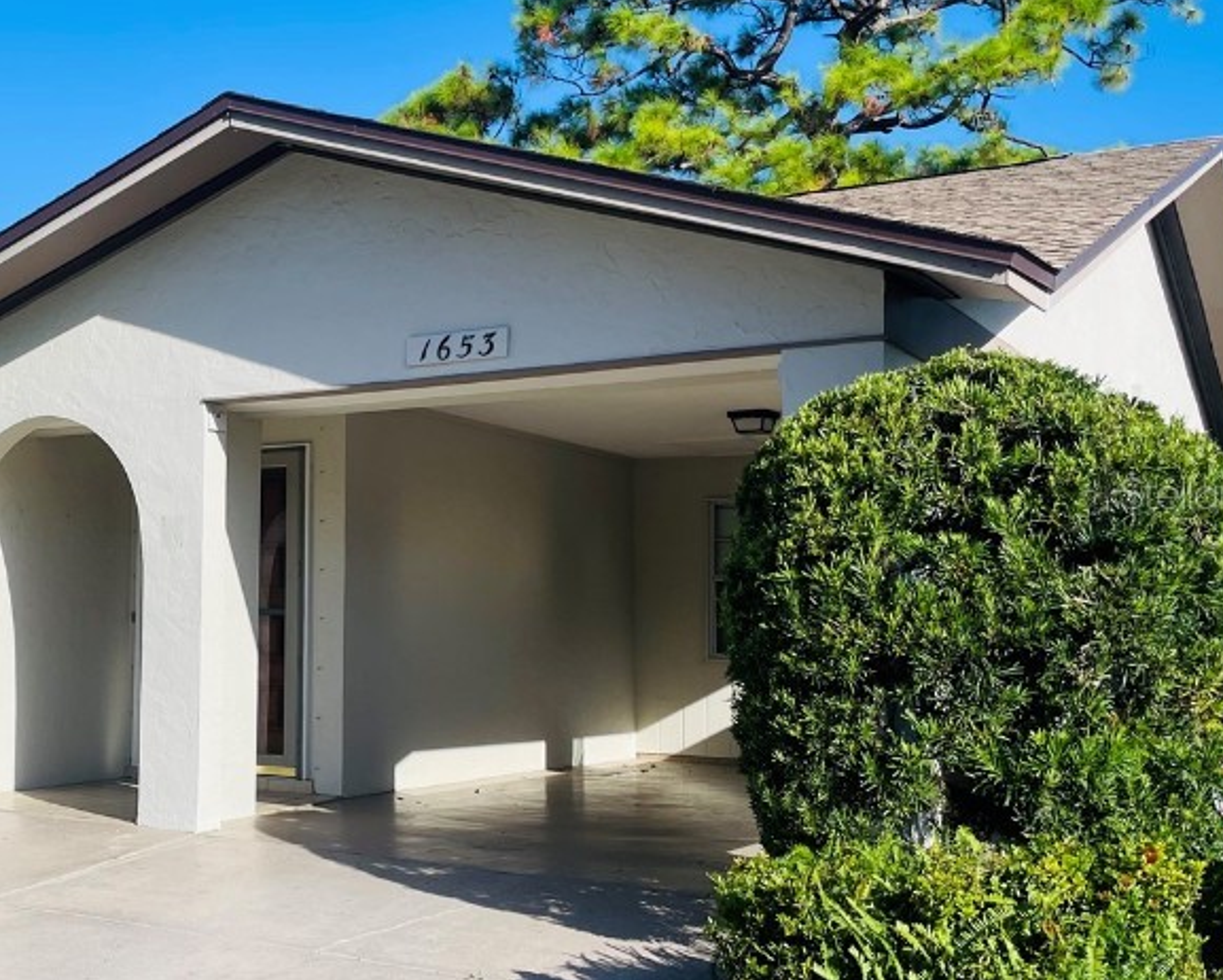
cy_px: 492
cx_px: 235
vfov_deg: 33.5
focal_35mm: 45
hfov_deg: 39.4
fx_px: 1629
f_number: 1.6
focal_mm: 4.2
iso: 32
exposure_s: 1/3731
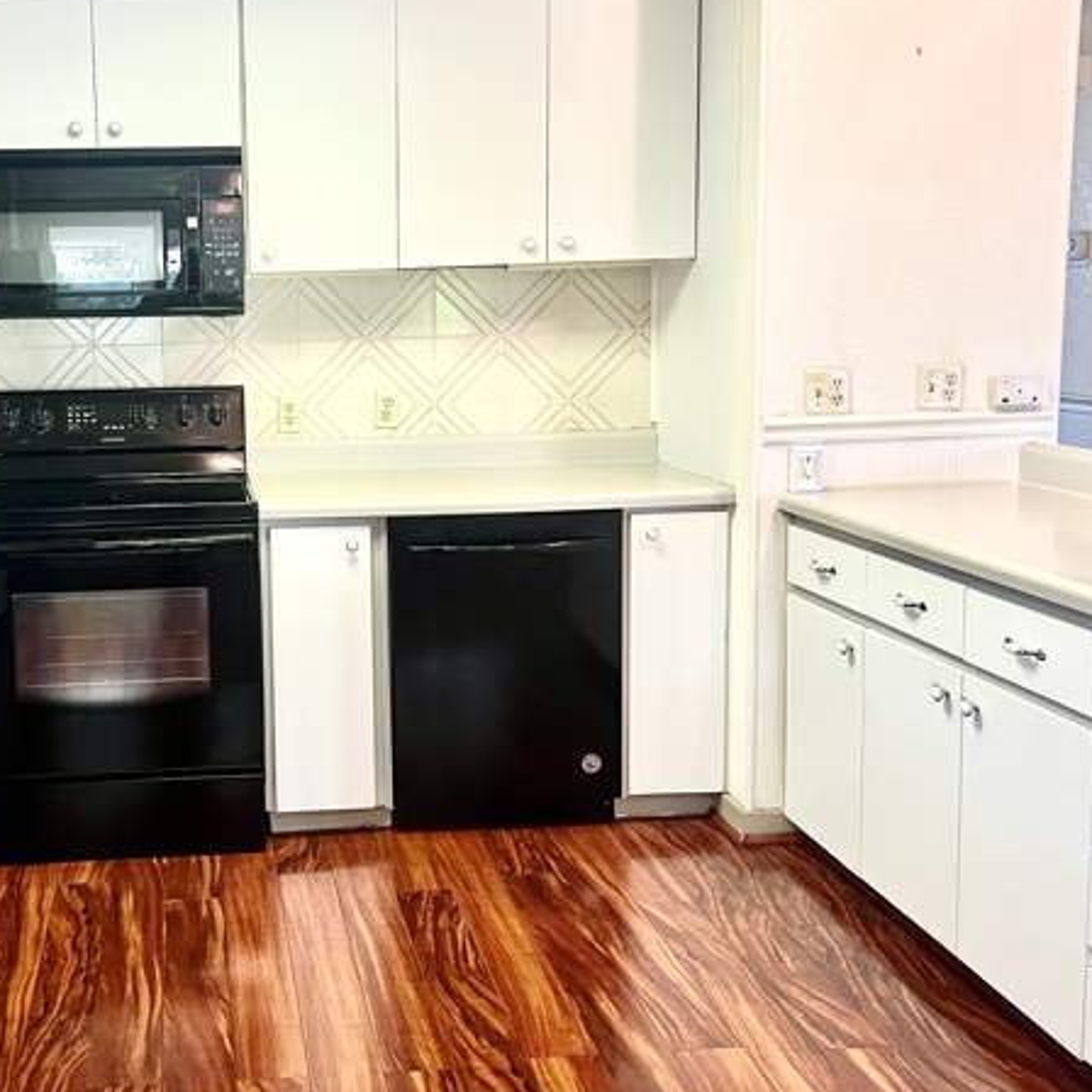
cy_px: 483
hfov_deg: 39.5
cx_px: 241
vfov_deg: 40.9
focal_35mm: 41
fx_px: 1463
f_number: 1.5
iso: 100
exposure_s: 1/60
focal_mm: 5.7
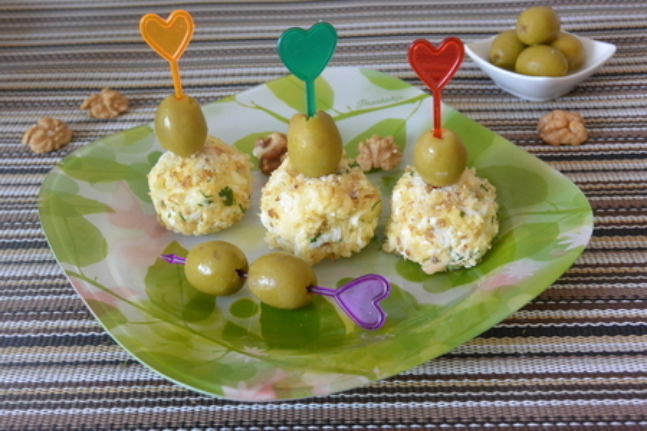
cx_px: 324
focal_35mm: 49
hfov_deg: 40.3
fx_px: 881
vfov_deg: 27.5
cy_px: 216
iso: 1000
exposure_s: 1/60
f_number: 4.5
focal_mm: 18.2
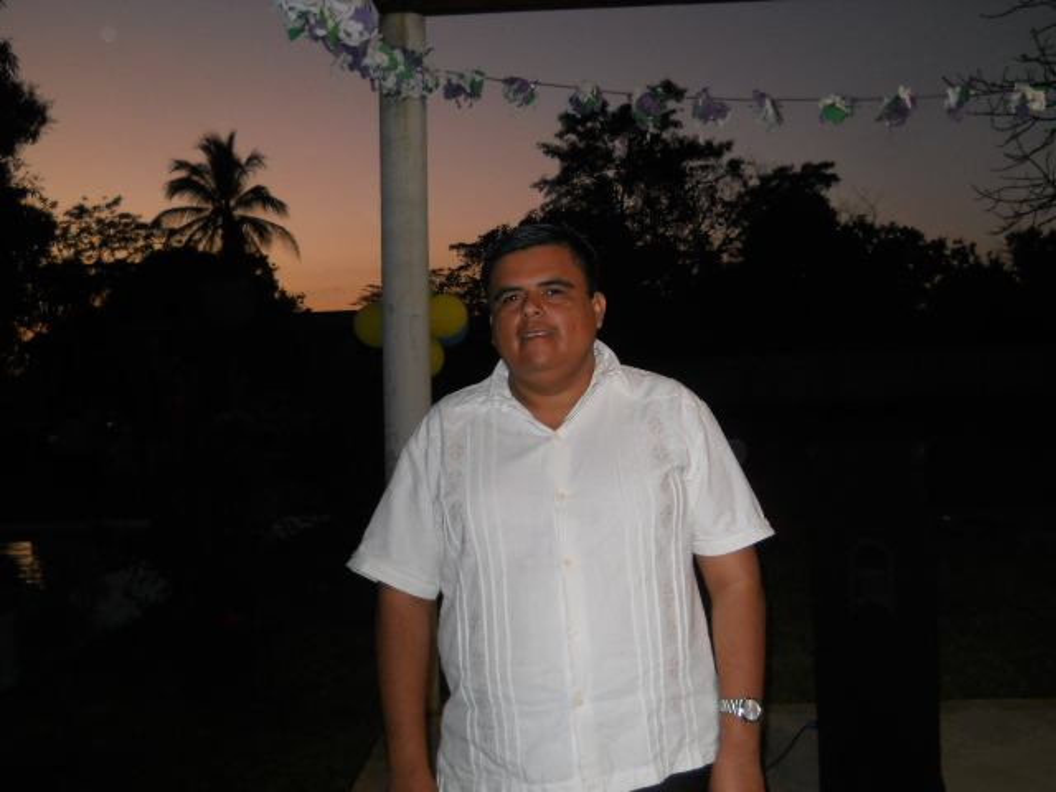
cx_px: 528
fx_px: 1251
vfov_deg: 35.1
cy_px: 396
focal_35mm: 41
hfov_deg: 45.8
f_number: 3.1
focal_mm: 6.72
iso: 250
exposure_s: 1/30
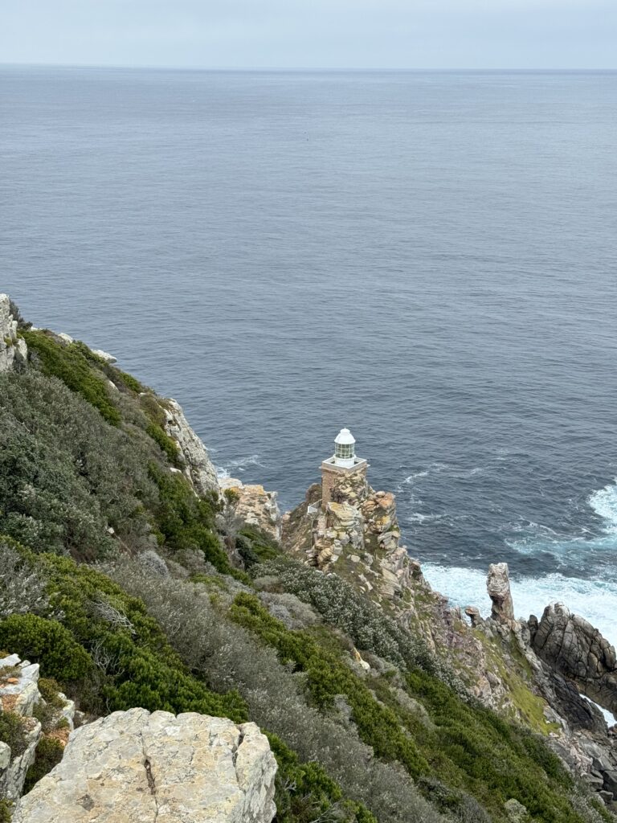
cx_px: 308
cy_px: 412
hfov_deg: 30.3
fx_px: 1141
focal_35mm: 48
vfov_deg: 39.7
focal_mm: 6.76
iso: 64
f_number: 1.78
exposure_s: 1/1287
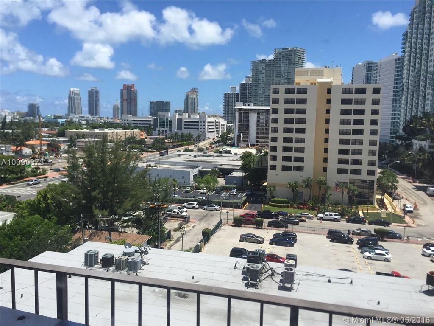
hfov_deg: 61.7
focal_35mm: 29
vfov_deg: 48.2
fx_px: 364
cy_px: 163
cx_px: 217
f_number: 2.2
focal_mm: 4.15
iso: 32
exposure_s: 1/2326
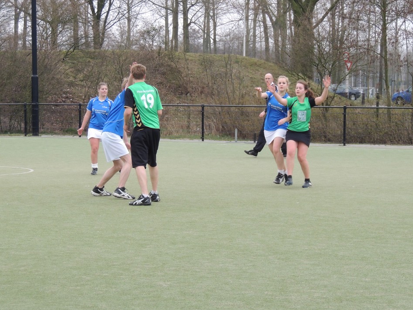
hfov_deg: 15.2
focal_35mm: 130
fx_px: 1551
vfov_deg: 11.4
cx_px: 202
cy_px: 154
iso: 400
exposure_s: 1/200
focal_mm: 21.4
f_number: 4.2
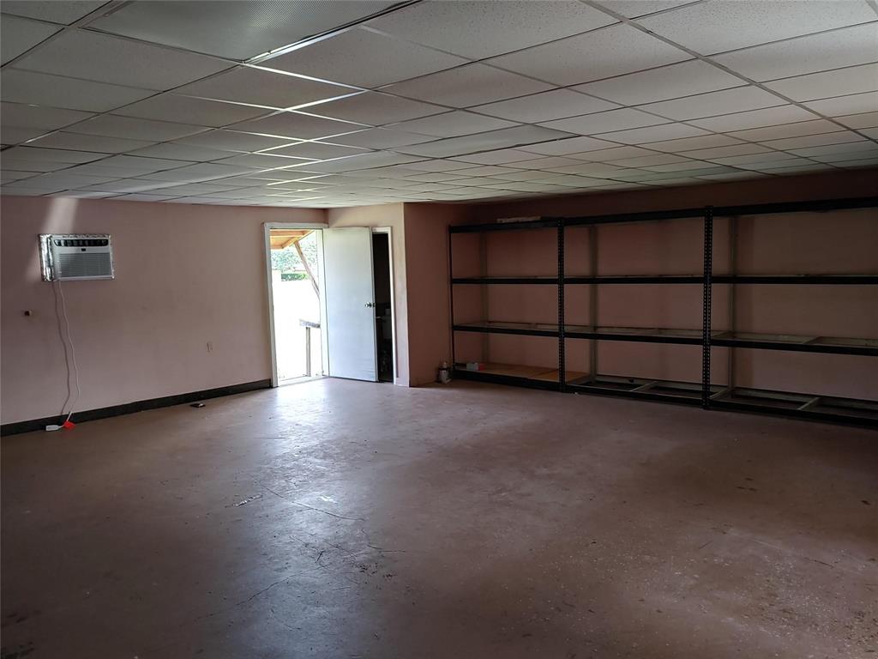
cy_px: 330
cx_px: 439
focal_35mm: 26
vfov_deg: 53.1
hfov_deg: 67.3
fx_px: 659
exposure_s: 1/60
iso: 100
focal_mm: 4.36
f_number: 1.8
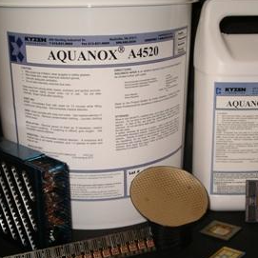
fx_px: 557
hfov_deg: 26.1
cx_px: 141
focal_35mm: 66
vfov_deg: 26.1
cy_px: 142
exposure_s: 1/42
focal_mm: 9.3
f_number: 3
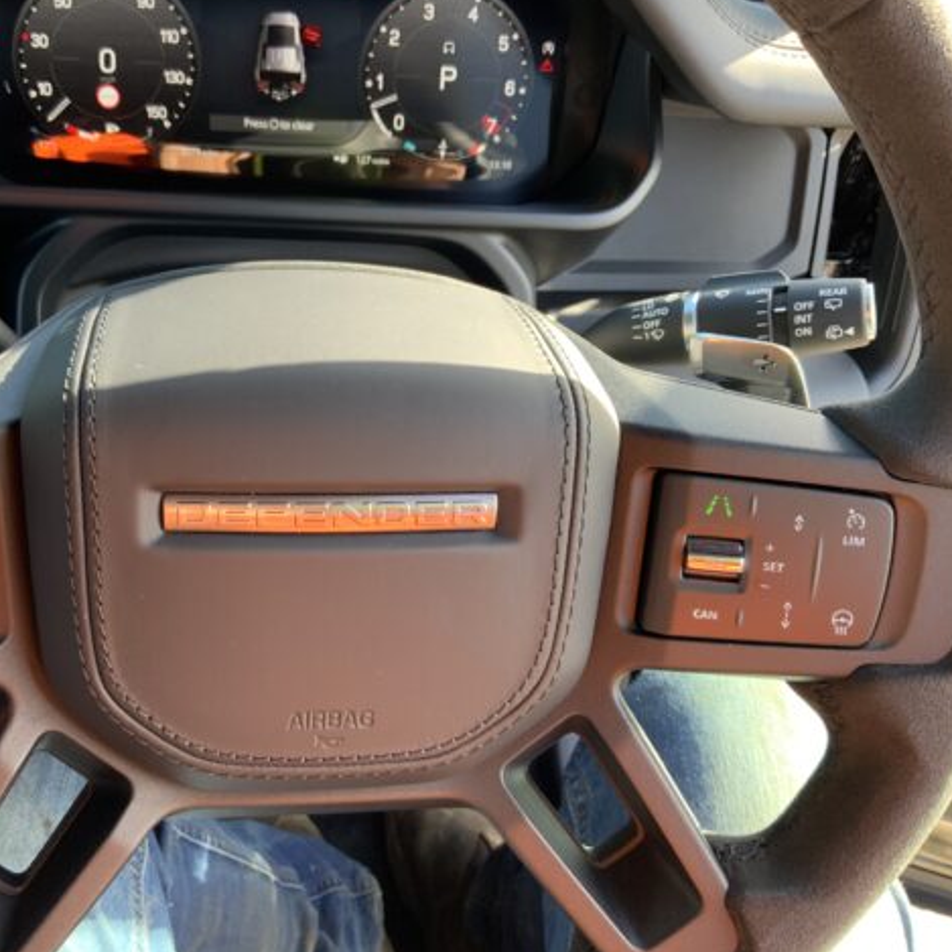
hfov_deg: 46.8
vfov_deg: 47.2
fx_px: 1089
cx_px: 355
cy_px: 473
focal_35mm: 35
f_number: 1.8
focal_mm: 3
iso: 50
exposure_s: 1/98
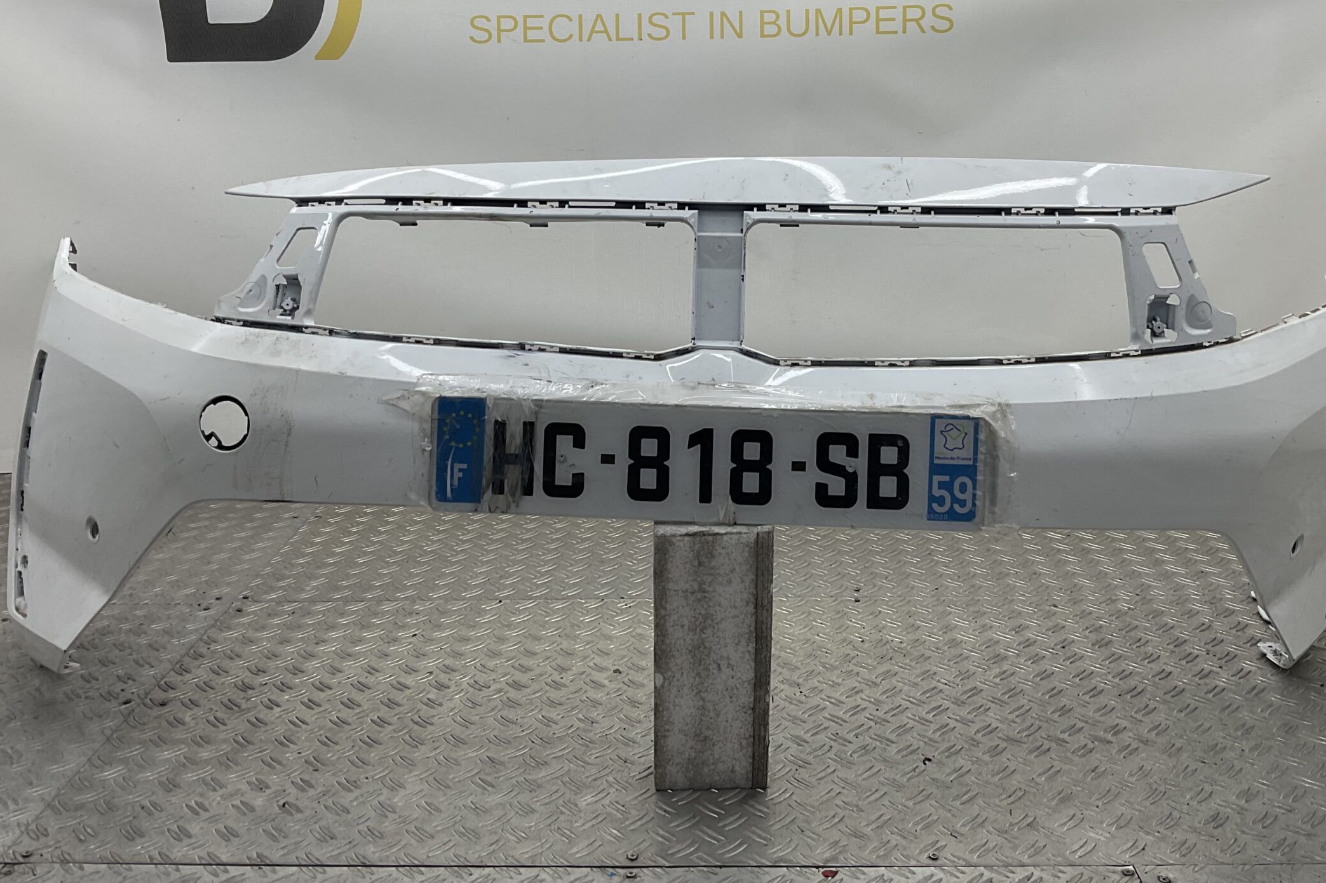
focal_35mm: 37
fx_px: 1363
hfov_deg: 51.9
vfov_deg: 35.8
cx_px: 698
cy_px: 336
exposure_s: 1/120
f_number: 1.8
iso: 20
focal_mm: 3
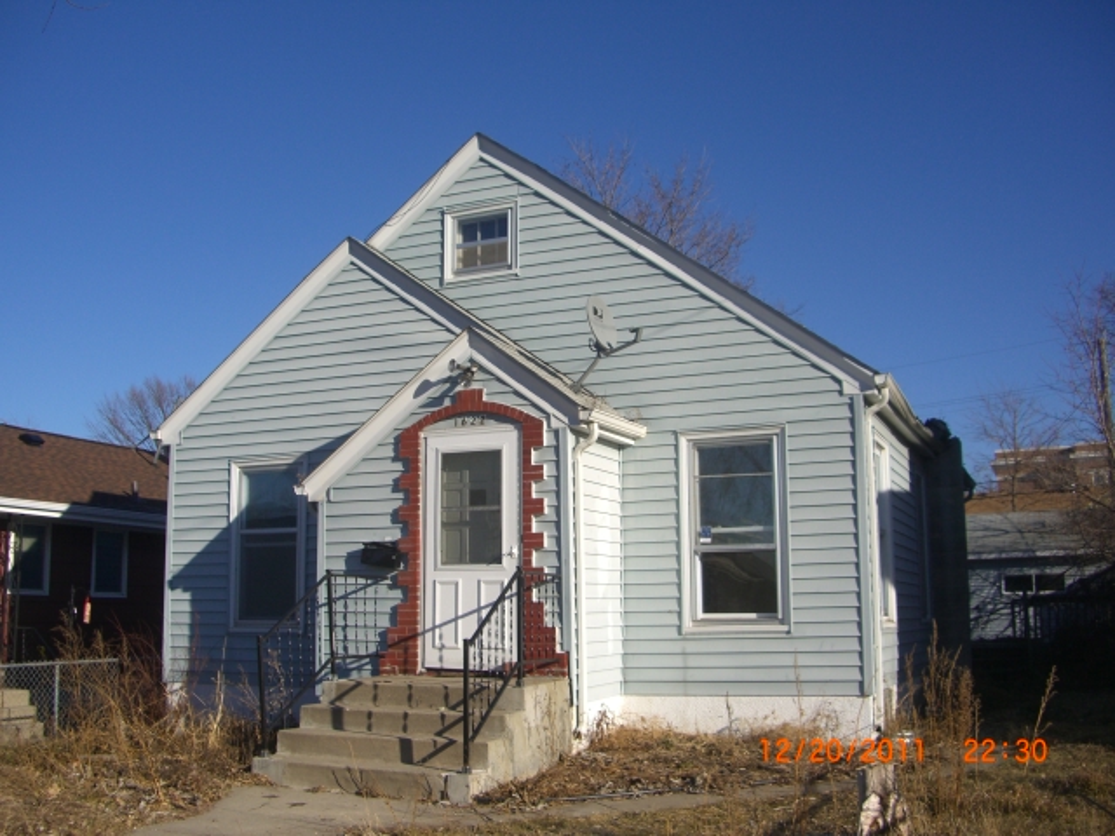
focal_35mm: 38
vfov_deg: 37.7
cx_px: 558
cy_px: 418
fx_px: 1224
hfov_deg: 49.0
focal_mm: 7.9
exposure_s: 1/400
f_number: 5.6
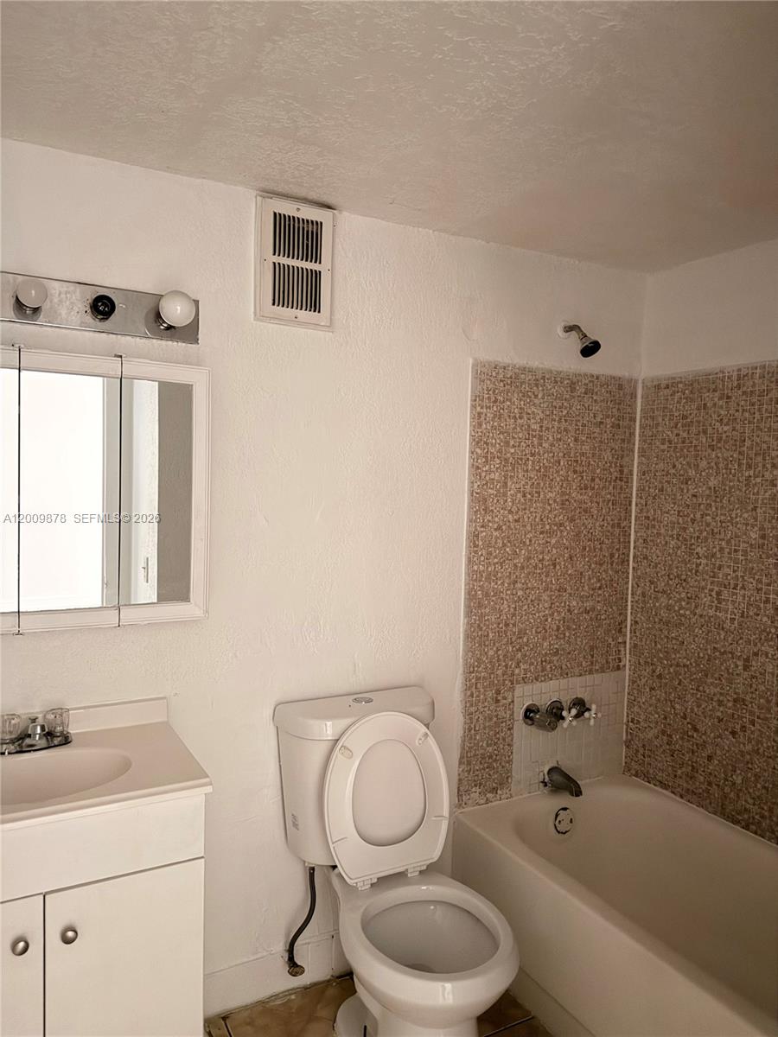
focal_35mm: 24
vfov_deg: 71.6
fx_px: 719
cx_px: 389
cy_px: 518
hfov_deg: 56.8
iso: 1250
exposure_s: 1/9
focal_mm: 6.76
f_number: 1.78
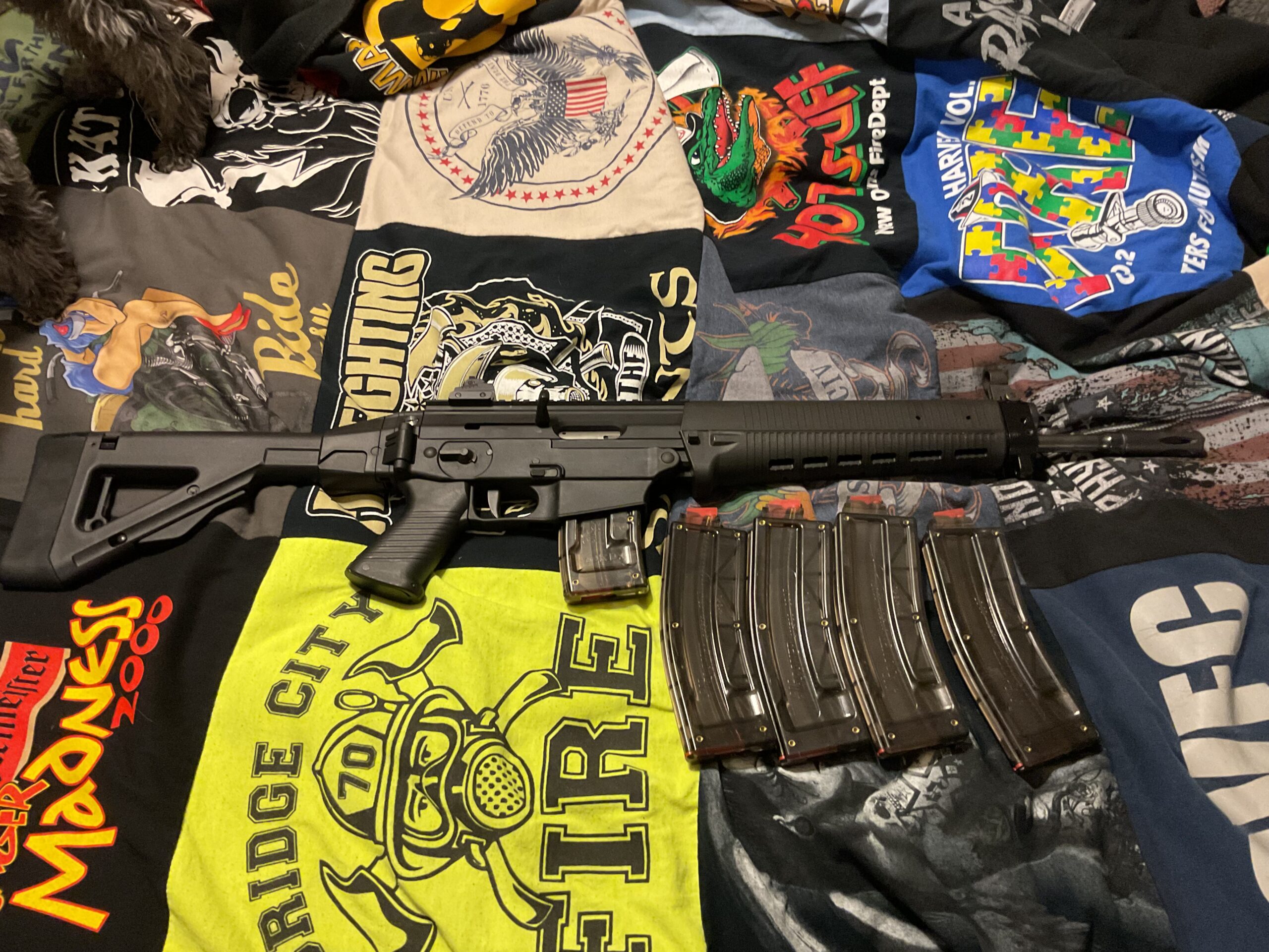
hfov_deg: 61.7
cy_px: 476
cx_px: 634
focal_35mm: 29
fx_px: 1063
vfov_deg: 48.2
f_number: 1.8
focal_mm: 3
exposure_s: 1/40
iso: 250
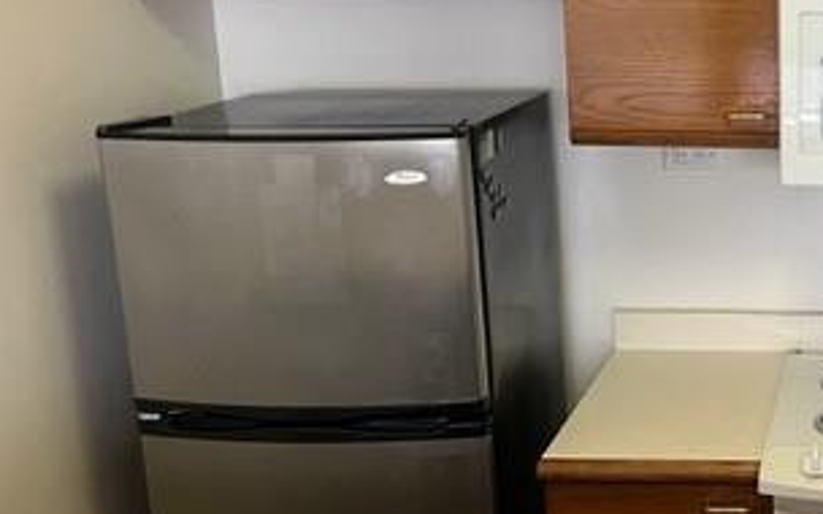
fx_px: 1301
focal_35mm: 58
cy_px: 249
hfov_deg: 32.4
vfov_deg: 22.4
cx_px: 818
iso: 320
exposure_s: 1/60
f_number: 1.5
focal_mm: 5.7
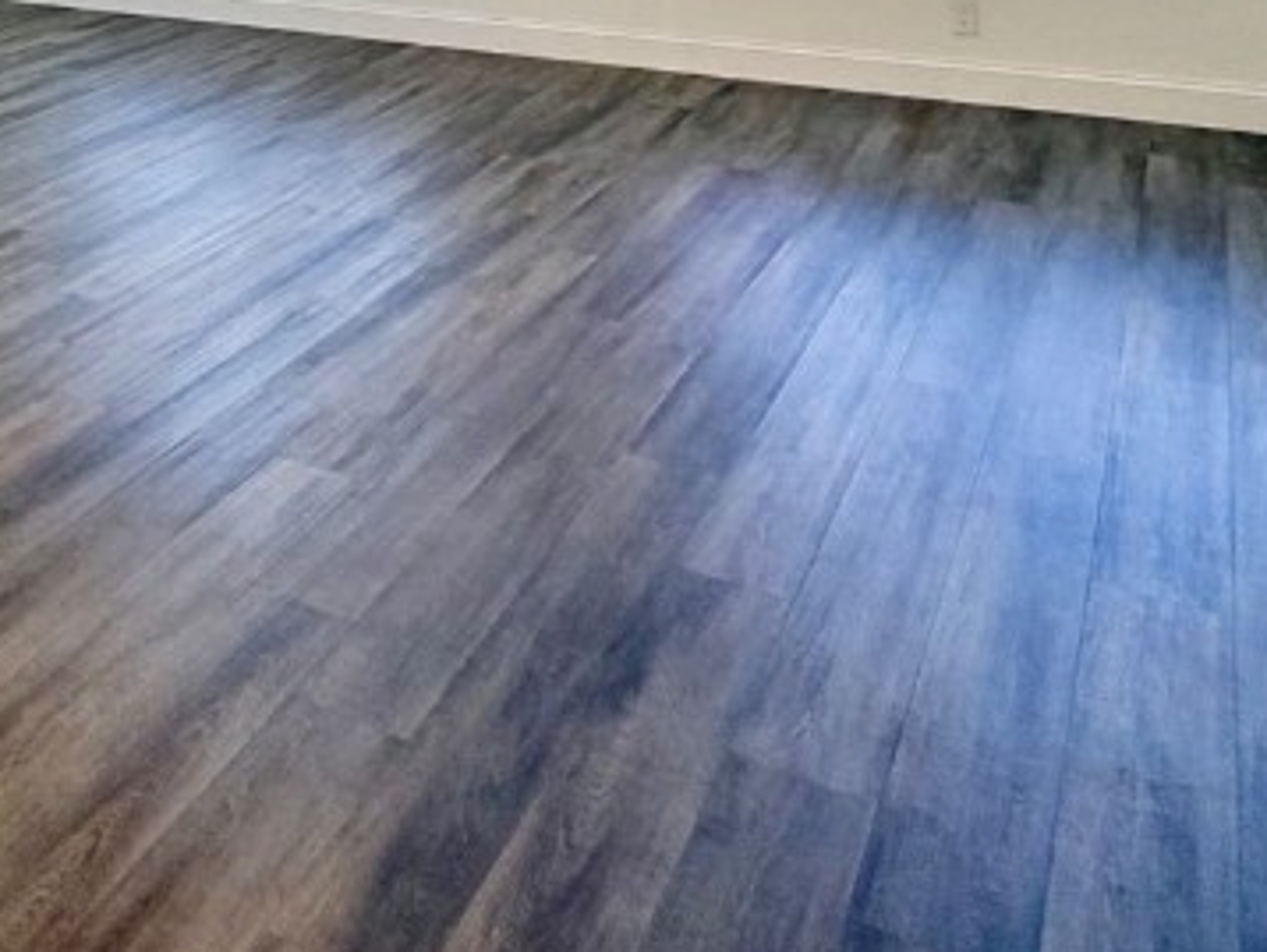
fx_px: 1465
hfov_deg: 43.9
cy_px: -389
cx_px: 202
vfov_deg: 27.6
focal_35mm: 40
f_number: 2.2
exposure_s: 1/120
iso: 160
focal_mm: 2.22
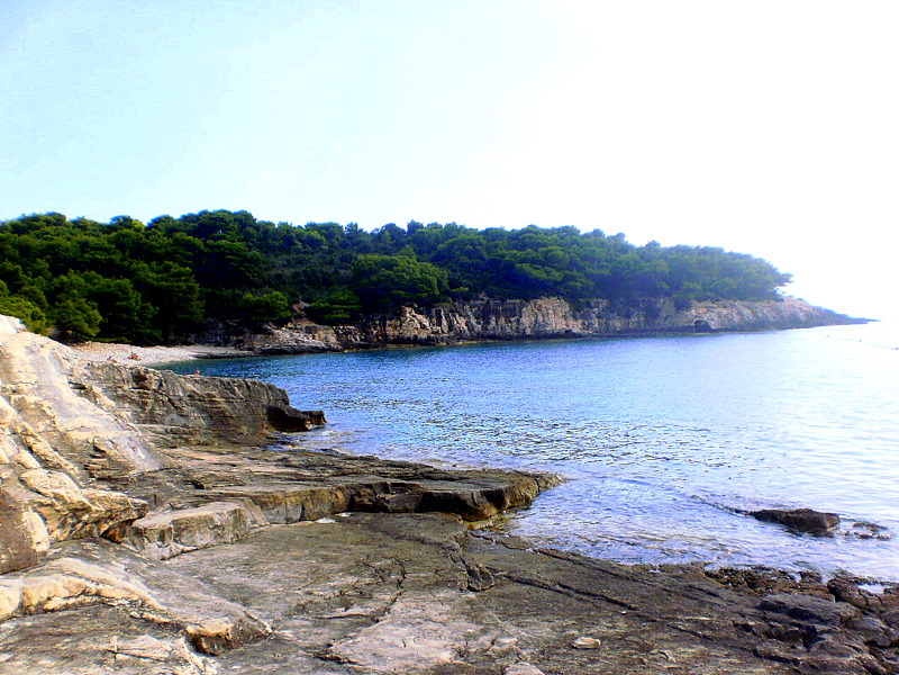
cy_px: 338
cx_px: 450
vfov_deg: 37.7
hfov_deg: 49.0
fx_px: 987
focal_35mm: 38
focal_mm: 6.3
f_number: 4.6
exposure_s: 1/640
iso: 100
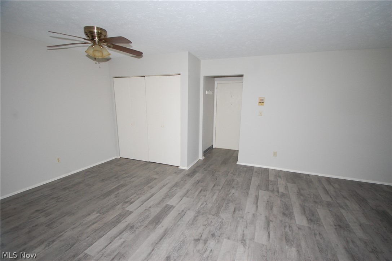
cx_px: 196
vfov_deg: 77.2
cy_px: 130
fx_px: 163
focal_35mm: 15
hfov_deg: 100.5
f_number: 5.6
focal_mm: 10
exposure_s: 1/60
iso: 800
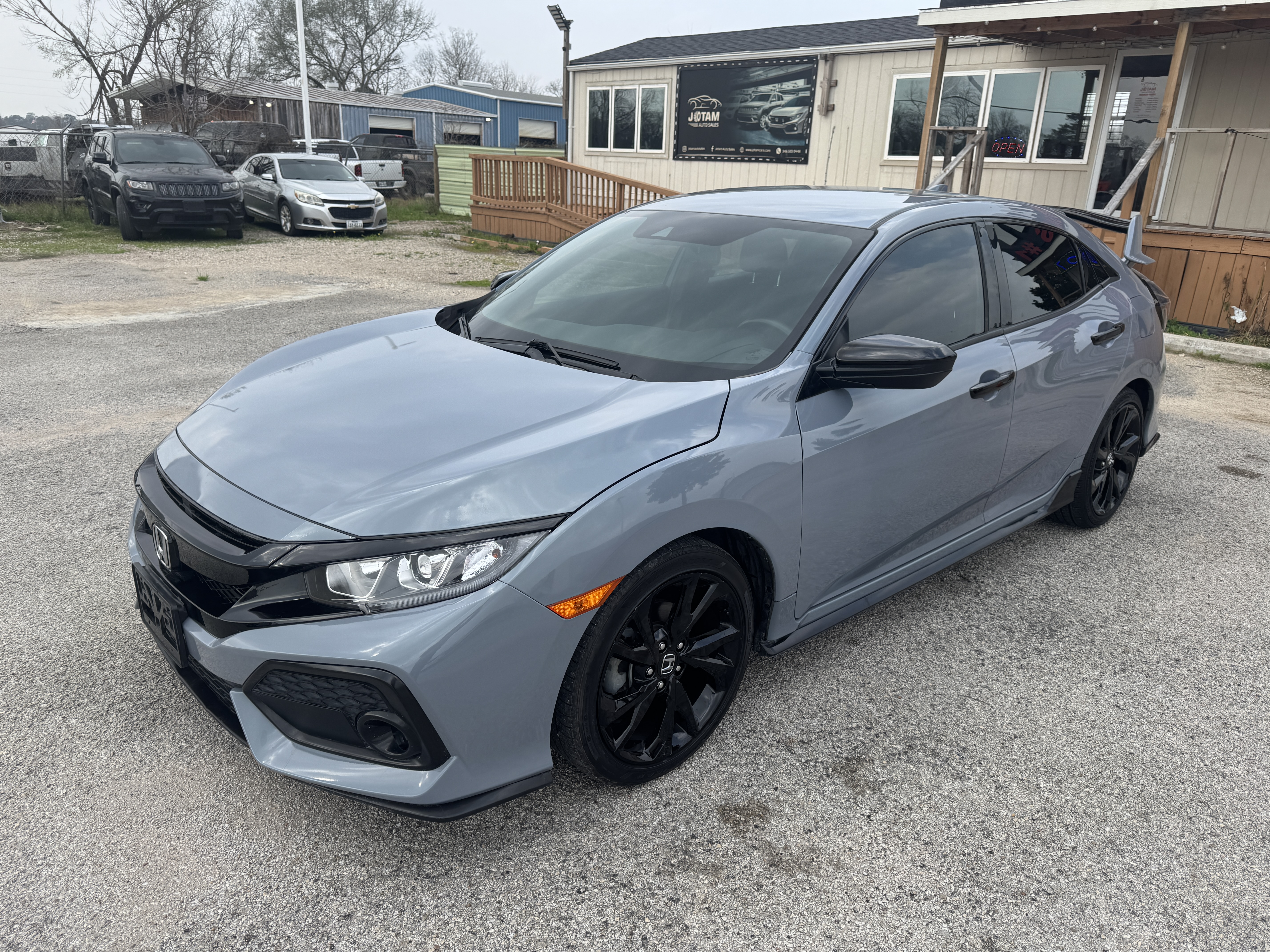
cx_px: 635
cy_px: 476
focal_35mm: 24
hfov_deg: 71.6
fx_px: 881
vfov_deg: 56.8
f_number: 1.78
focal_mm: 6.76
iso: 80
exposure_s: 1/1678
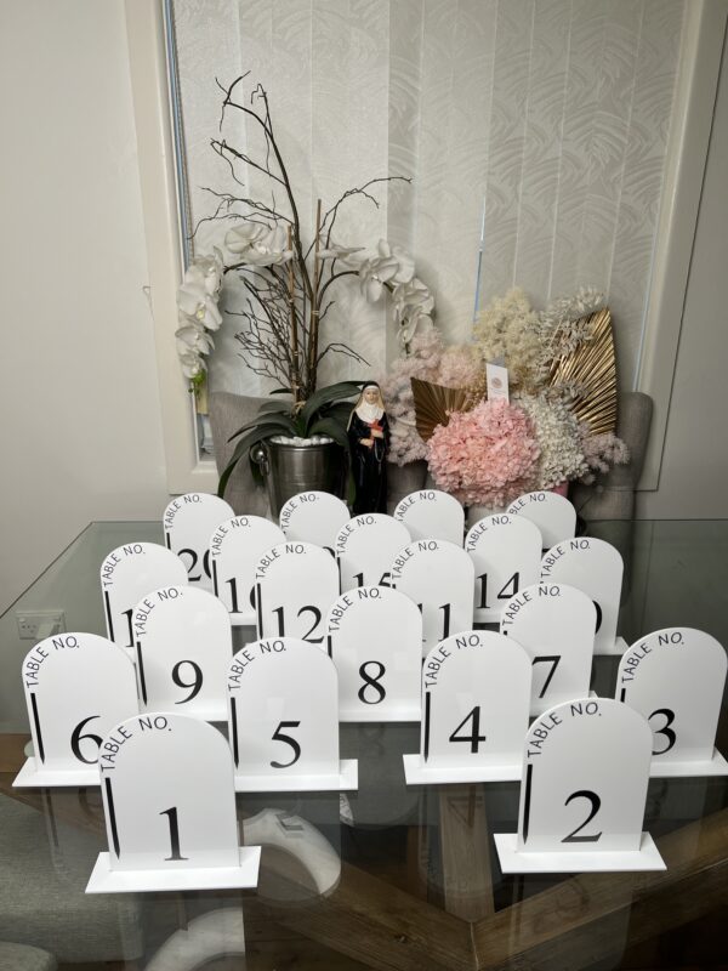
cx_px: 364
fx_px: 729
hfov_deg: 53.1
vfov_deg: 67.3
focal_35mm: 26
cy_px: 486
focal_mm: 5.7
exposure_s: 1/205
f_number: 1.5
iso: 40
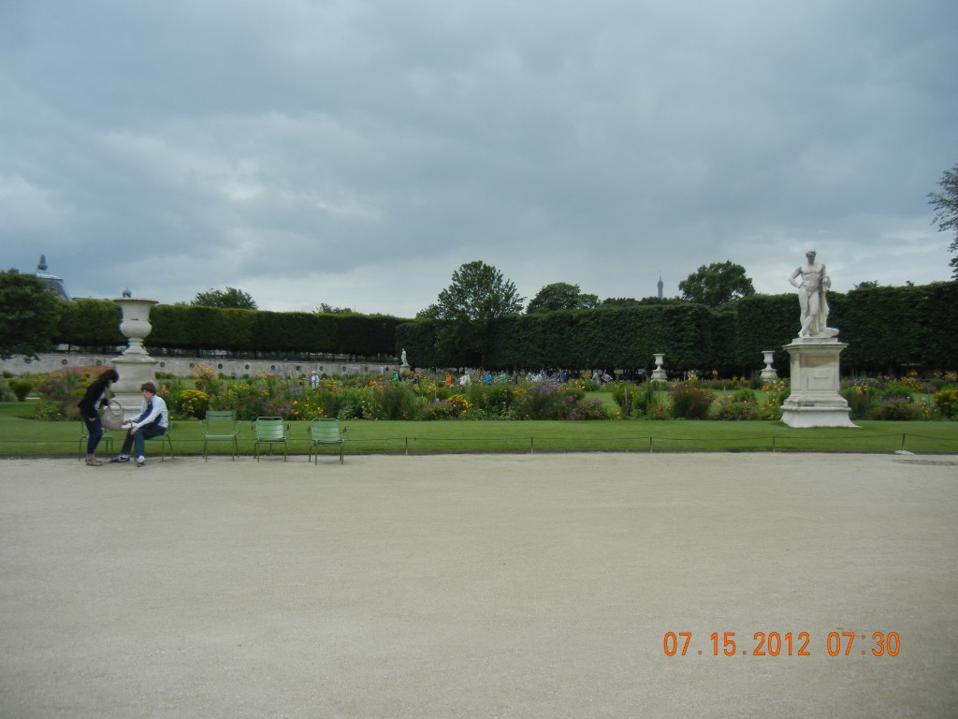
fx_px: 830
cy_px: 360
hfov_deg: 60.0
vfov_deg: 46.8
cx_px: 479
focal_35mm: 30
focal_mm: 5.4
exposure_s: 1/298
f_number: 7
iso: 160
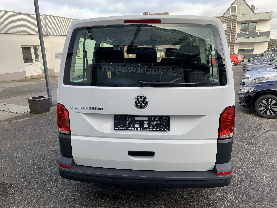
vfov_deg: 53.1
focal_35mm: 26
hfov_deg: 67.3
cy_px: 104
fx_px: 208
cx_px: 138
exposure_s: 1/182
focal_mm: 4.25
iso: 25
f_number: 1.8
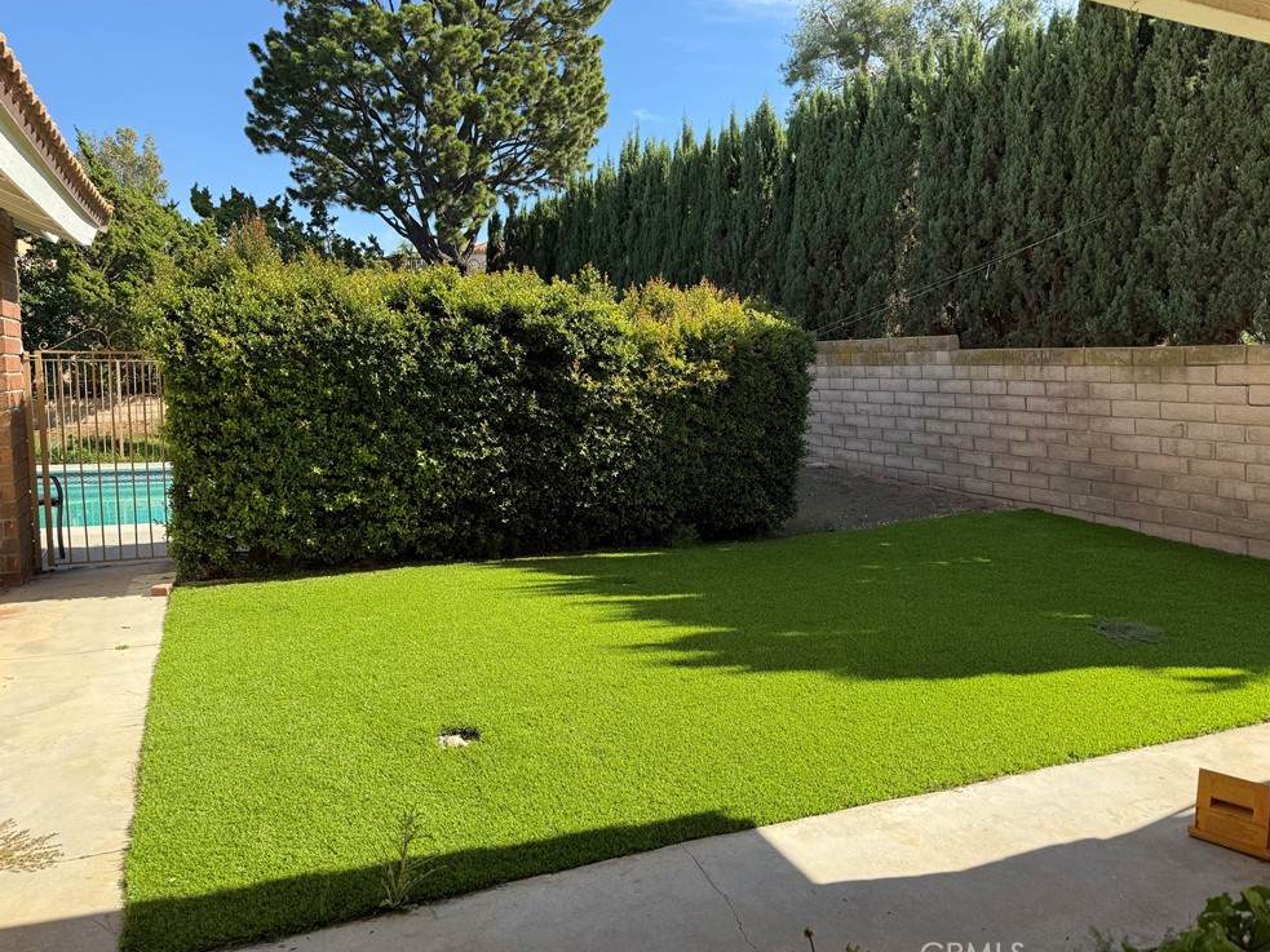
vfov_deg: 54.9
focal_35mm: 25
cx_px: 620
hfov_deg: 69.4
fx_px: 917
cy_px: 477
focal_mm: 6.76
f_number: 1.78
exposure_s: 1/1653
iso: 80
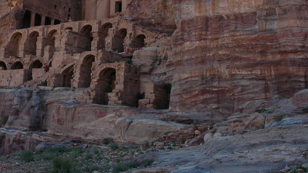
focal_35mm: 52
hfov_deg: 39.7
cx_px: 128
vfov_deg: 22.6
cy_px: 20
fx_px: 425
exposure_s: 1/400
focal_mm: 22
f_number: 10
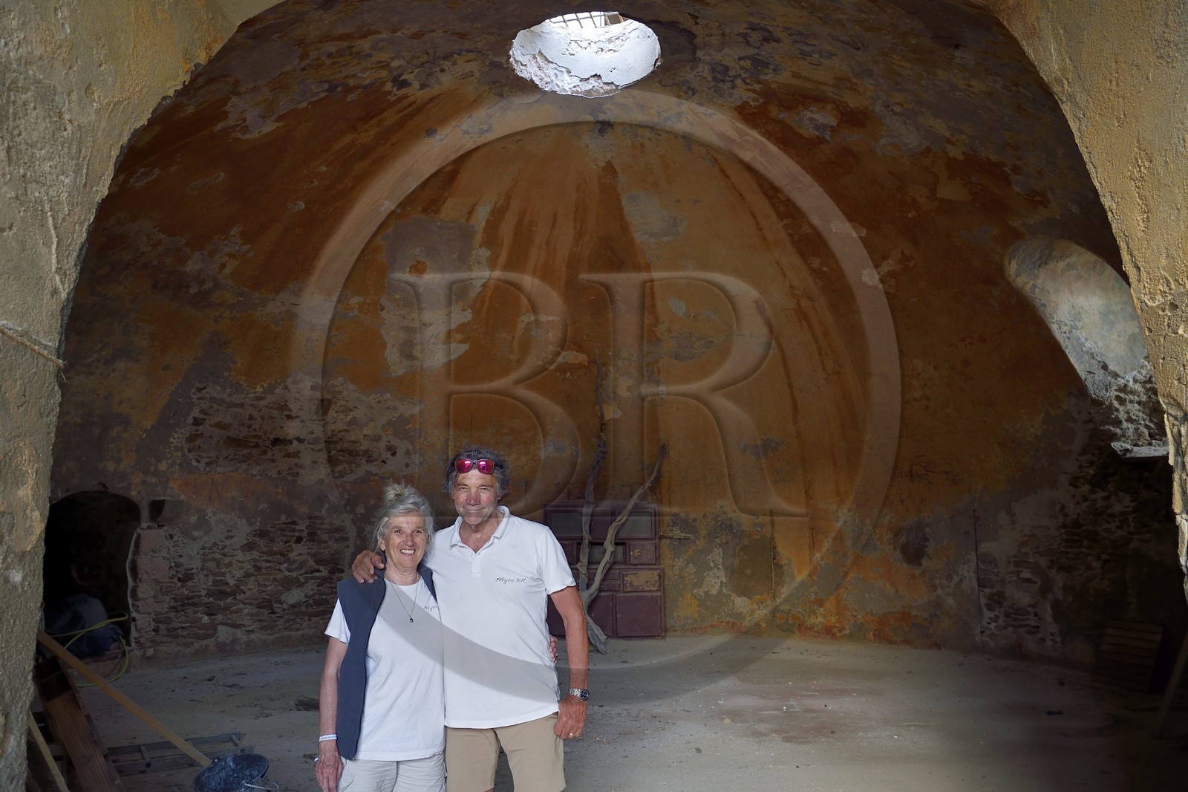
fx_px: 792
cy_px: 396
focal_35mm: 24
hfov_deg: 73.8
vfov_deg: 53.1
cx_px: 594
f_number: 7.1
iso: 1600
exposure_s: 1/25
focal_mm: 24
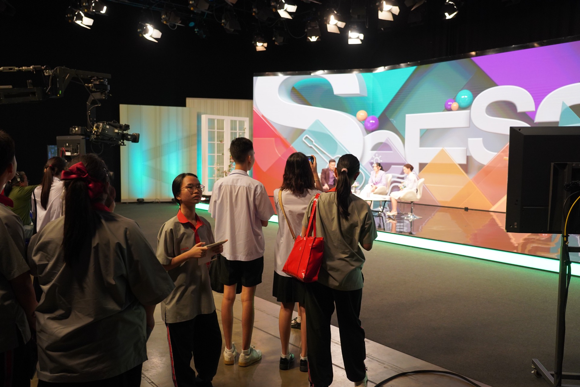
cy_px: 194
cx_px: 290
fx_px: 483
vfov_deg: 43.6
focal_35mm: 30
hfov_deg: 61.9
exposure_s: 1/160
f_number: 4
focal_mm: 30
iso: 2000
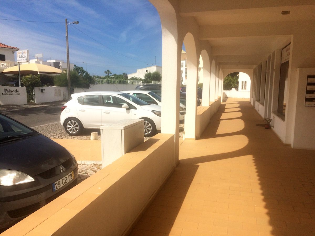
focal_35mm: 29
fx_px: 264
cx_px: 158
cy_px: 118
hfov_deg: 61.7
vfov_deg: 48.2
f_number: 2.2
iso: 40
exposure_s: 1/5128
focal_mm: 4.15
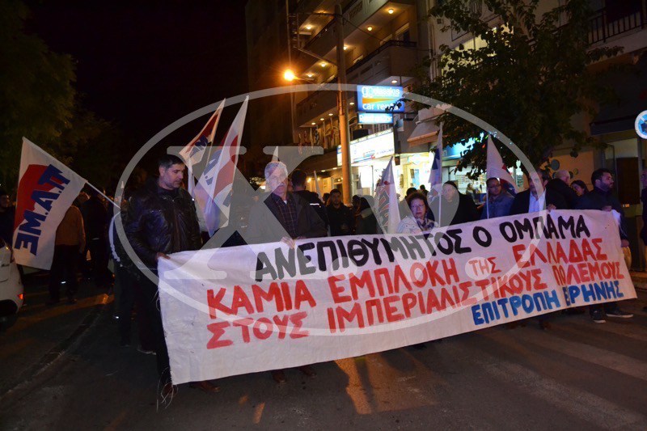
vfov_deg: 47.9
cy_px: 216
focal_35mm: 27
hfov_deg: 67.4
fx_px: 485
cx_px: 324
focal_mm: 18
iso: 2500
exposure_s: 1/60
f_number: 3.5
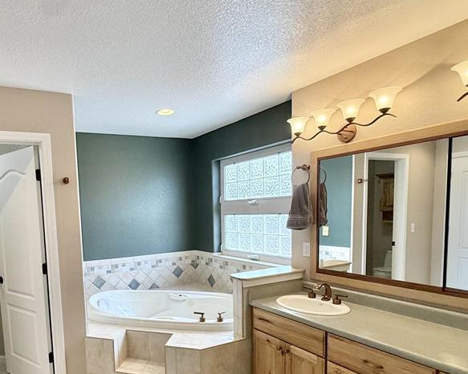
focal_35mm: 24
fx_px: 332
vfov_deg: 57.7
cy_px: 242
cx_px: 141
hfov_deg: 67.5
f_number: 2.2
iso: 160
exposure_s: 1/120
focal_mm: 2.22
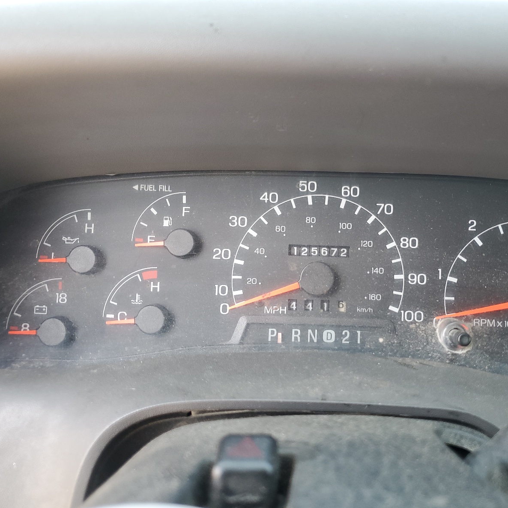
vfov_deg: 52.5
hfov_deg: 51.6
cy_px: 253
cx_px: 336
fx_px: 515
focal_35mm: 31
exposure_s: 1/120
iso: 70
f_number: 1.5
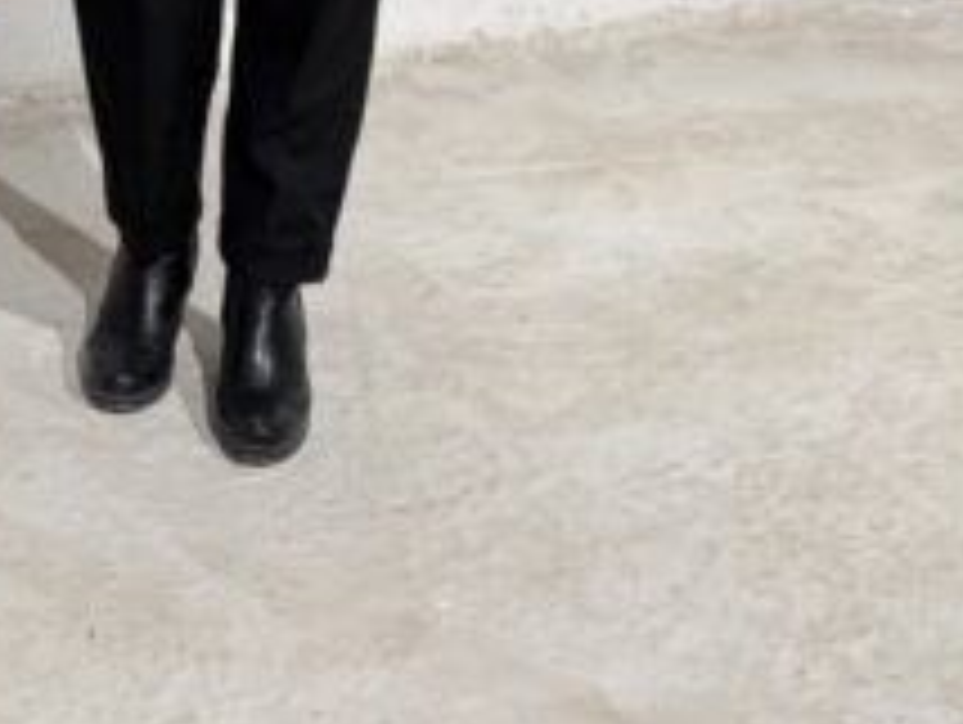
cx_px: -189
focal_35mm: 112
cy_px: -661
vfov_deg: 12.0
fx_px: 3119
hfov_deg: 16.8
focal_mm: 6.76
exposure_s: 1/100
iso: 125
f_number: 1.78
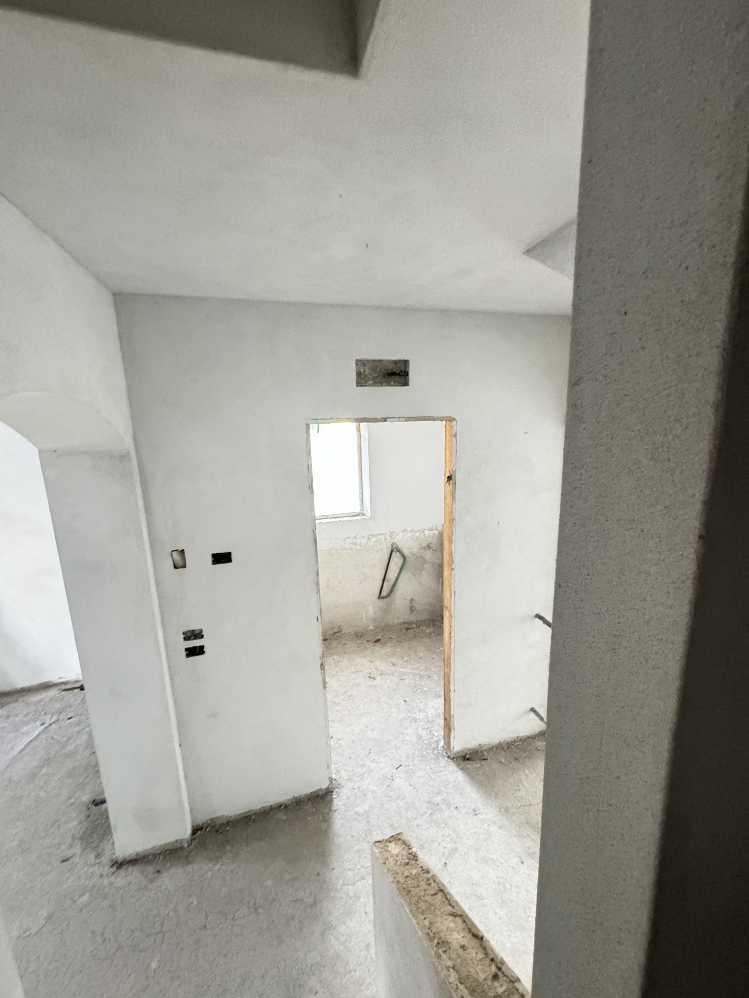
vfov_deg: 102.1
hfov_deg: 85.7
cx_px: 374
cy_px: 499
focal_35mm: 14
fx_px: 404
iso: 800
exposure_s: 1/60
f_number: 2.2
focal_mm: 2.22
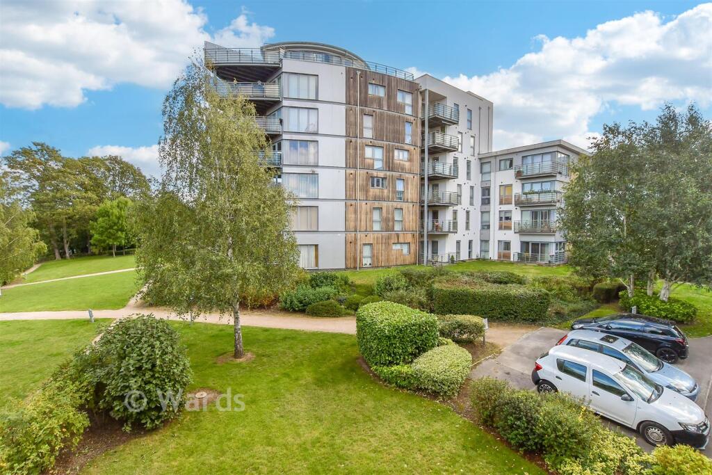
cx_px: 356
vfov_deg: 77.3
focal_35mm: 15
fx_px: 297
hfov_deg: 100.4
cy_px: 238
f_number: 9
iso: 400
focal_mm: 10
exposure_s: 1/500
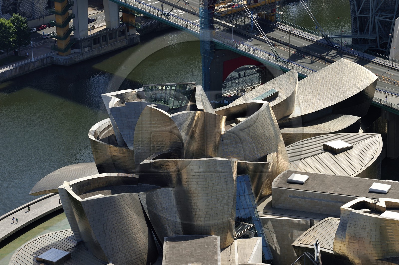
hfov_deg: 13.3
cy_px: 132
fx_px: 1716
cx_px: 200
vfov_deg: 8.8
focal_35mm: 155
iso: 200
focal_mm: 155
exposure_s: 1/400
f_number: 10
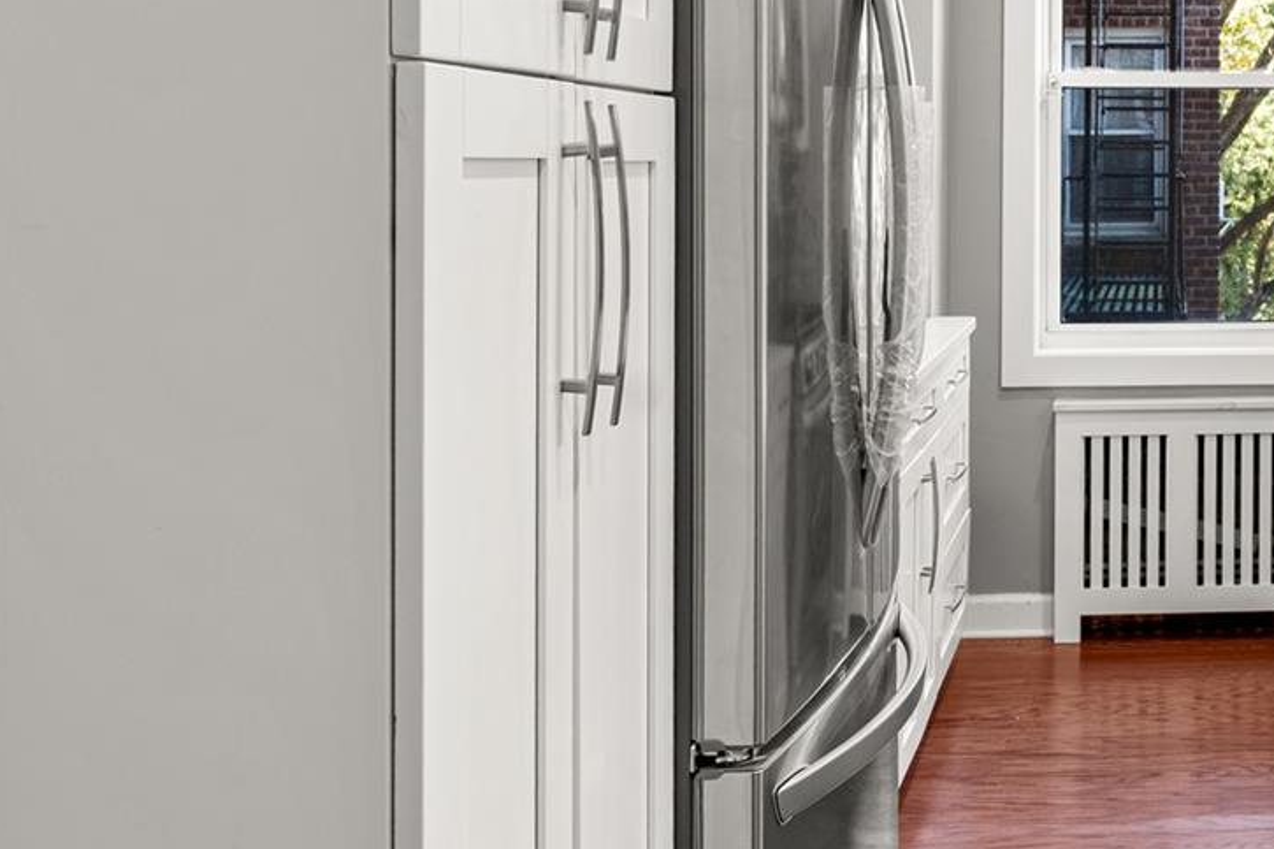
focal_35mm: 48
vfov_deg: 28.0
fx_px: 1698
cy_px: 349
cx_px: 1357
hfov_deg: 35.8
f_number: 8
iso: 125
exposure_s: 1/2
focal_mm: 17
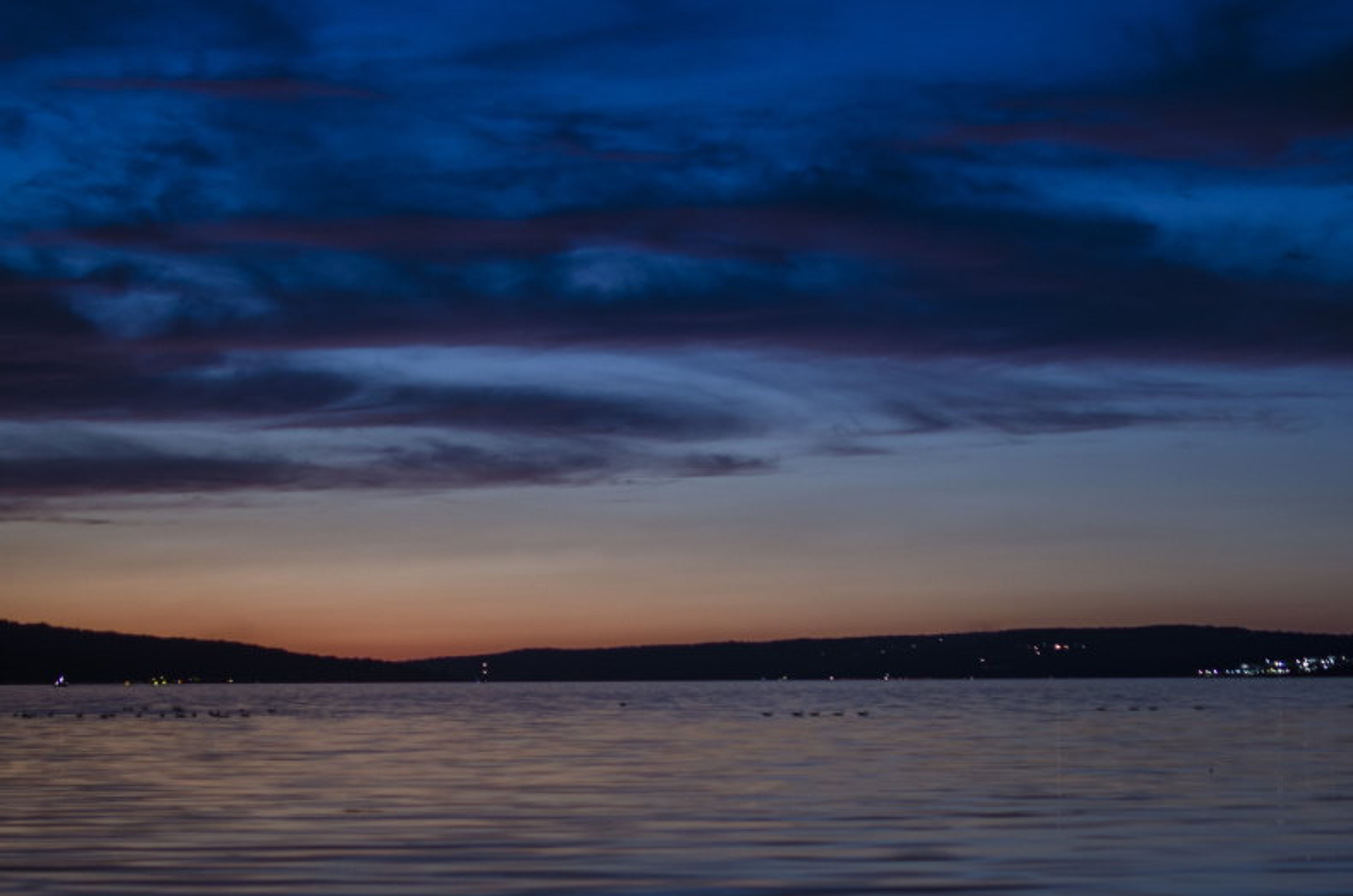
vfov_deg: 16.9
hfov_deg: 25.4
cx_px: 822
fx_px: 2991
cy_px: 679
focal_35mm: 80
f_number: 1.8
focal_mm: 35
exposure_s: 1/2
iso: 100
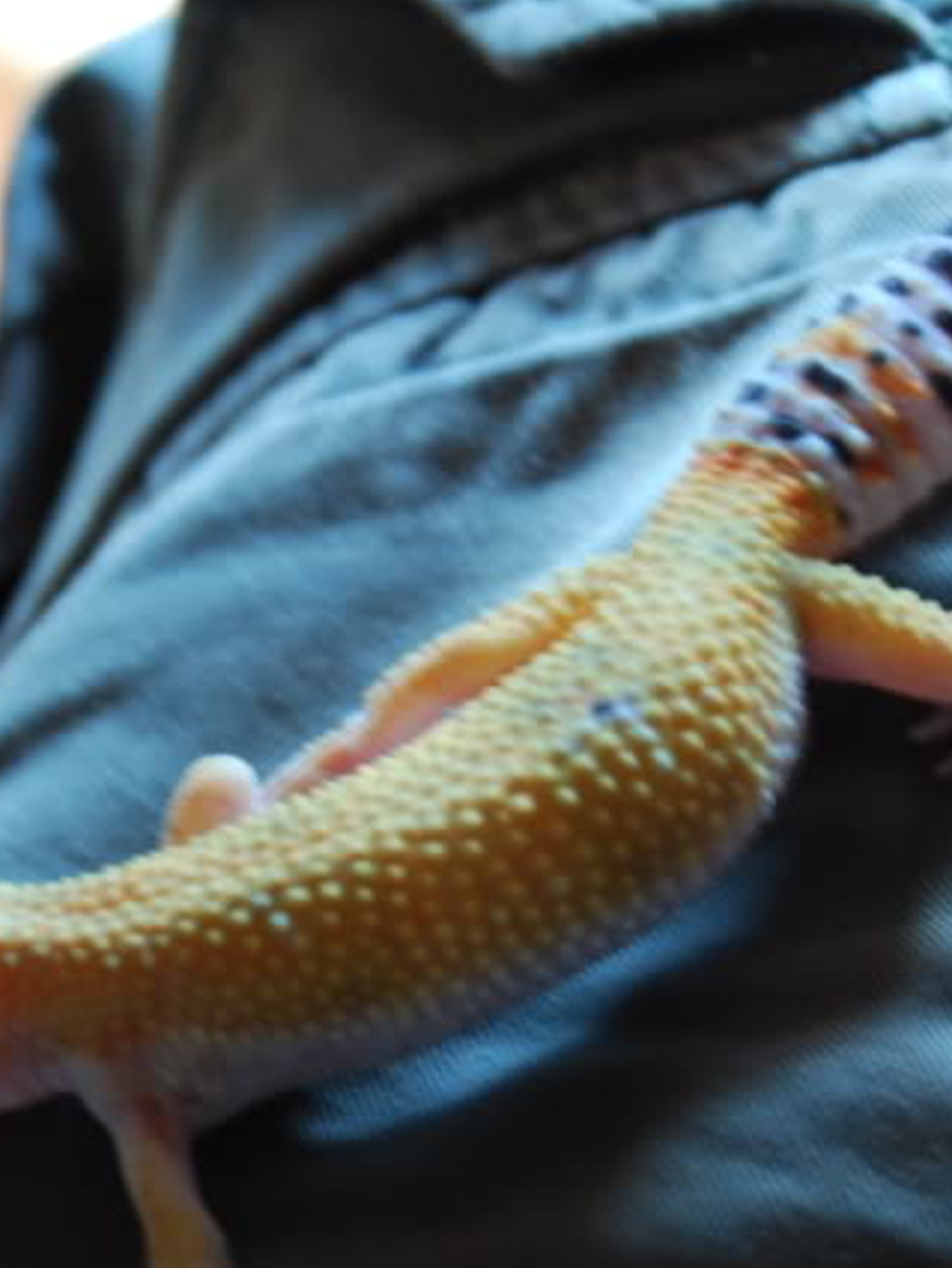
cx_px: 440
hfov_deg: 11.2
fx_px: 4838
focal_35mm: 132
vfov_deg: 14.9
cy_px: 753
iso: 400
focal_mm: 38
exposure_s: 1/1.3
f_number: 4.5
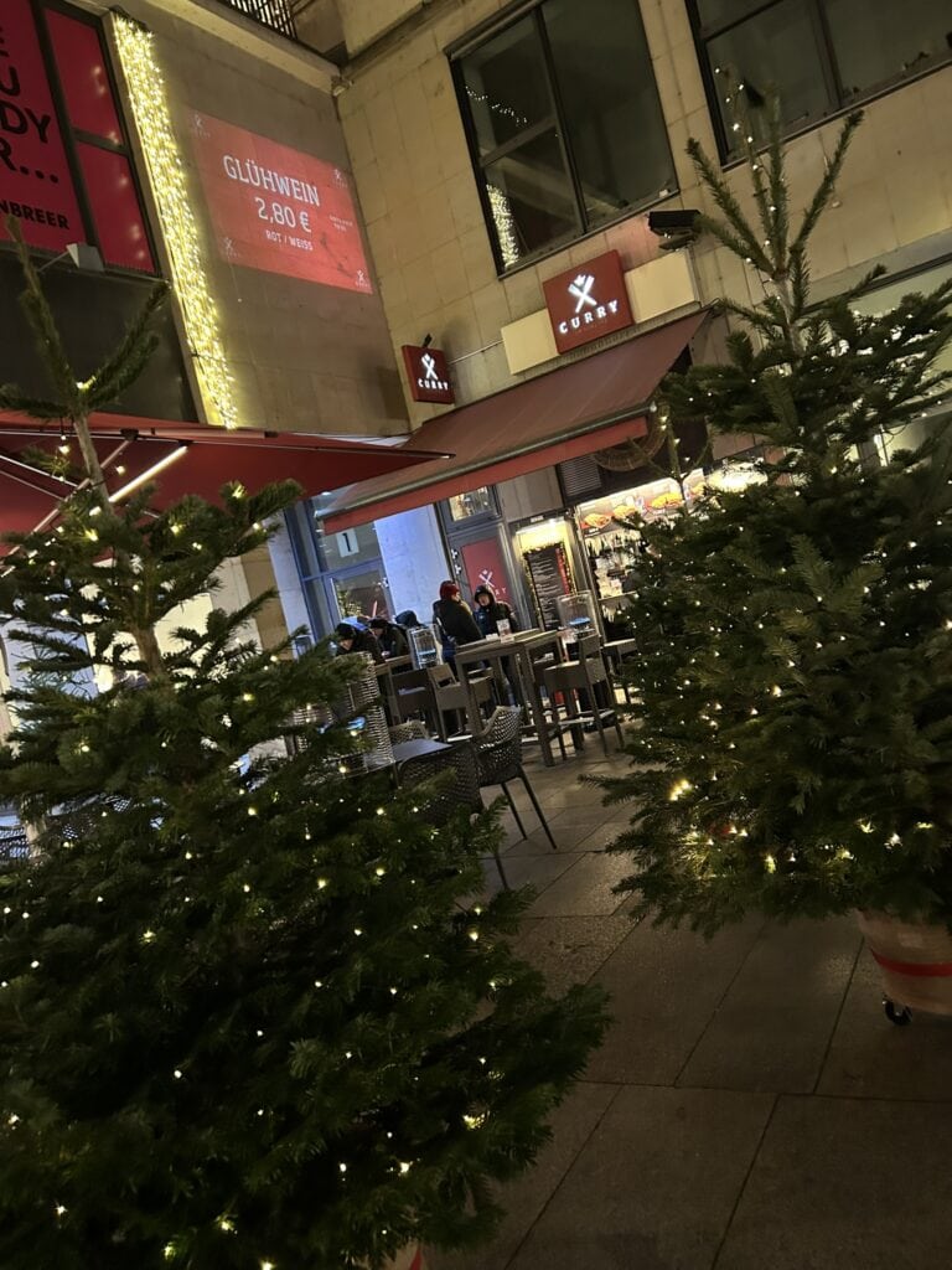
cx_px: 476
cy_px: 635
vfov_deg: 67.3
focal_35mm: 26
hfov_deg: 53.1
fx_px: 953
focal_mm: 5.7
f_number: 1.5
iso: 640
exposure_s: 1/25
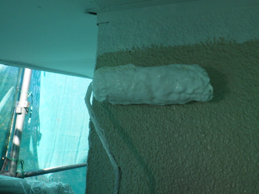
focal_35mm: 28
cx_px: 130
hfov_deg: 63.4
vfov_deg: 49.7
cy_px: 97
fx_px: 209
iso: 250
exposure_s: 1/320
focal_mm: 5
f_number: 4.2
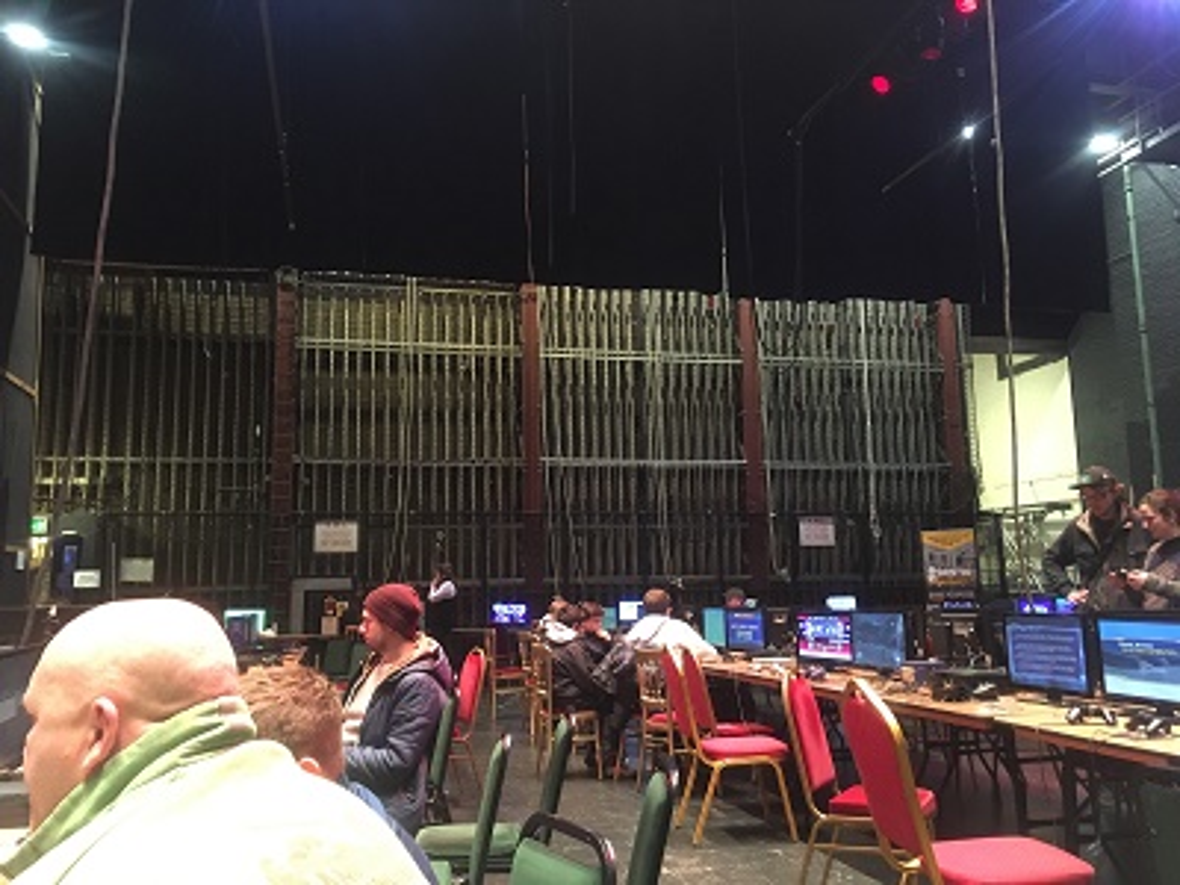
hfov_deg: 61.7
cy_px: 442
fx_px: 989
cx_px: 590
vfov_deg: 48.2
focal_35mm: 29
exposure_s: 1/17
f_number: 2.2
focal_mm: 4.15
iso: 200
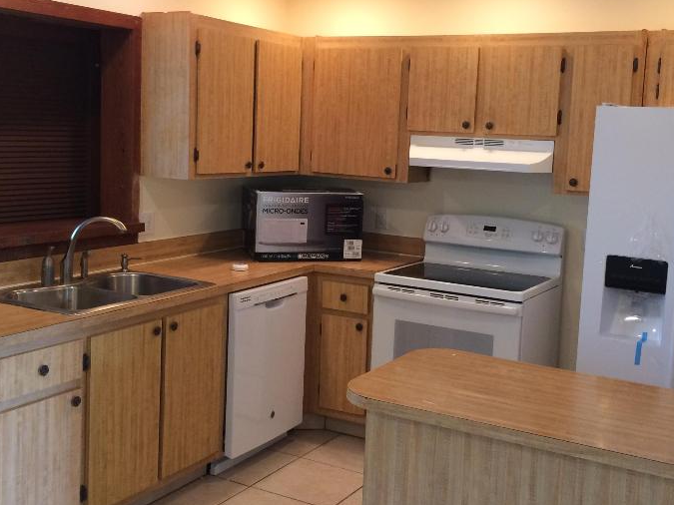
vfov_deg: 32.8
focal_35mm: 44
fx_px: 857
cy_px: 229
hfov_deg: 42.9
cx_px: 346
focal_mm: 4.15
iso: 125
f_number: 2.2
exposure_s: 1/30
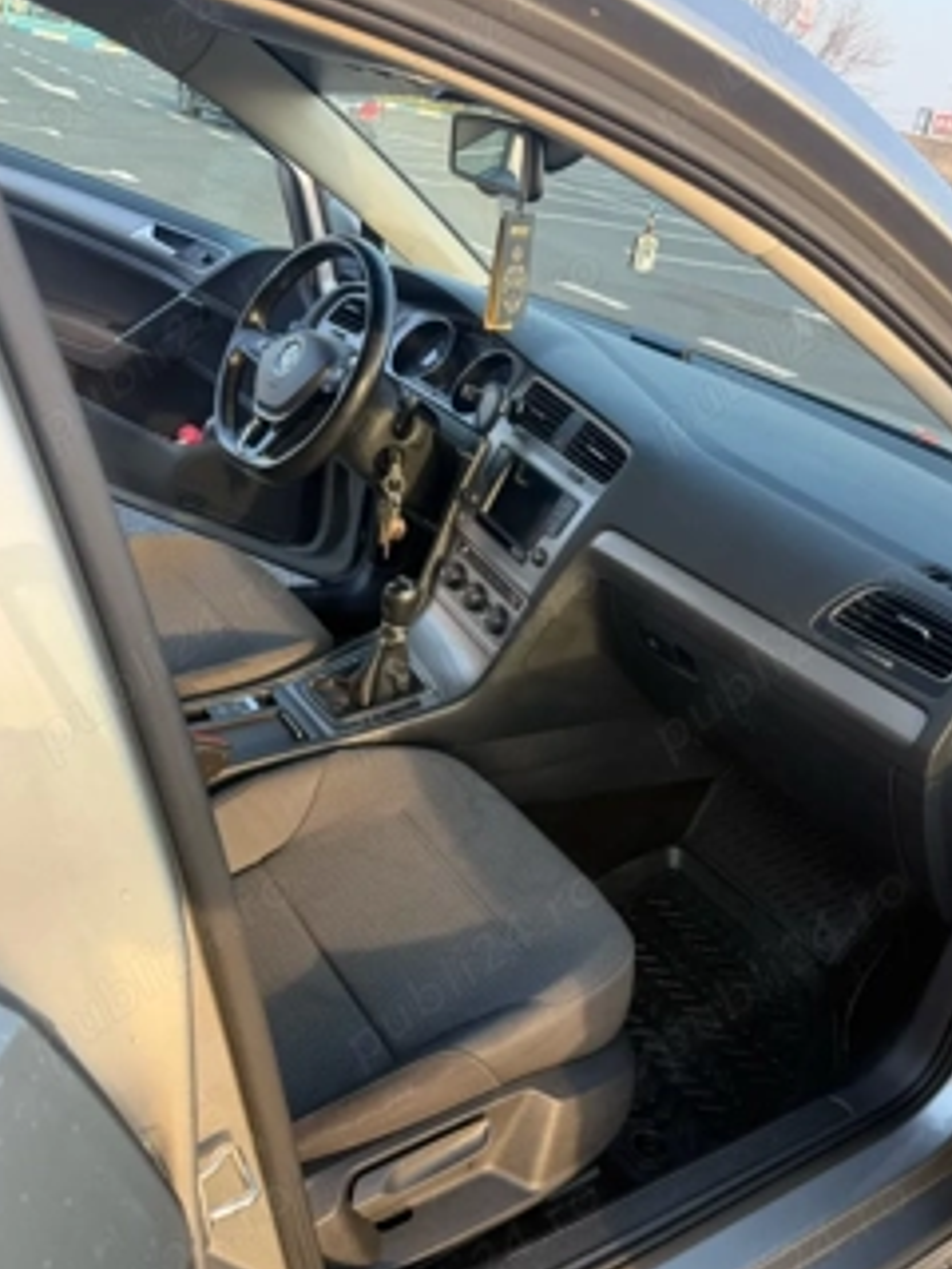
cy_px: 706
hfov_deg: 46.6
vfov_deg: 59.8
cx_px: 551
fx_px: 1100
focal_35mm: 30
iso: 125
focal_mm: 6.76
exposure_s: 1/243
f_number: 1.78
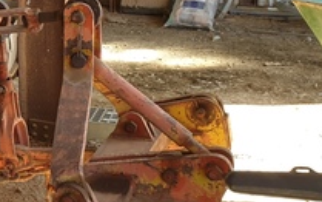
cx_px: -148
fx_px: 764
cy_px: 2
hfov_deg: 20.6
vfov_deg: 14.8
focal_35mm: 87
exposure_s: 1/100
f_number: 2.4
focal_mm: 4.3
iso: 100
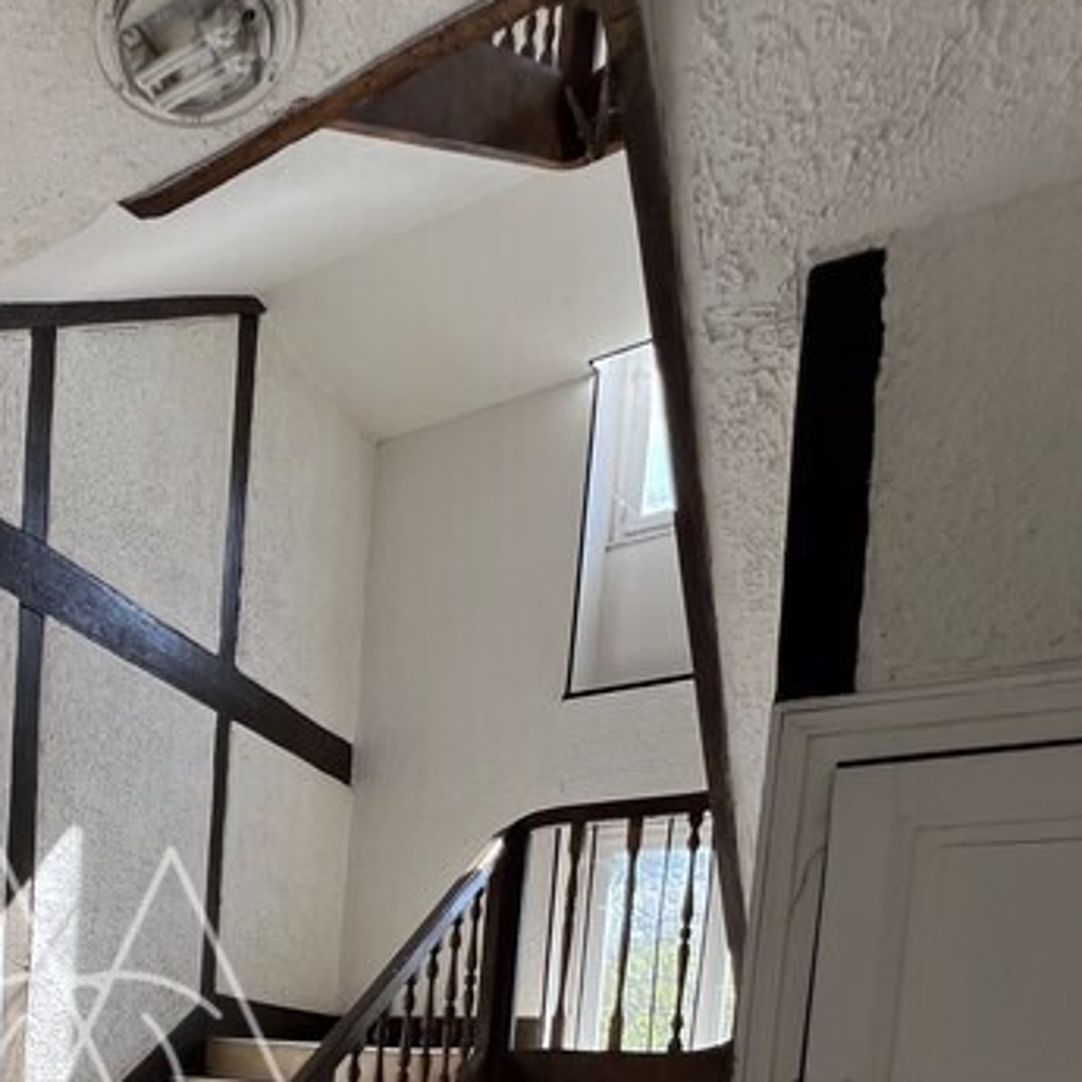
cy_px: 1167
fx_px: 1061
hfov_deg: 47.4
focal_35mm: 30
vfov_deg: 43.2
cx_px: 67
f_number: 1.8
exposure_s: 1/142
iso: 32
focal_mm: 1.57
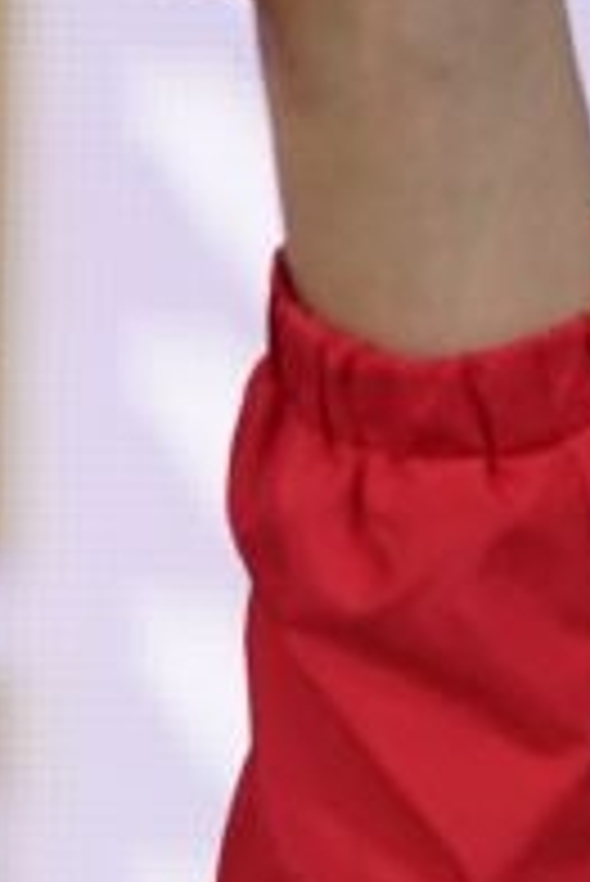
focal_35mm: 2448
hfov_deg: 0.6
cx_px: -1000
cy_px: 1593
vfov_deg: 0.8
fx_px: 60069
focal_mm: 400
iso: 3200
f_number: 2.8
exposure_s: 1/500
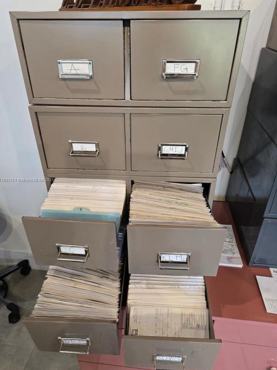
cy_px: 180
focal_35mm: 24
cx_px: 140
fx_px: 256
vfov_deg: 71.6
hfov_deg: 56.8
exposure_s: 1/120
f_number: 1.7
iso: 320
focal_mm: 6.3
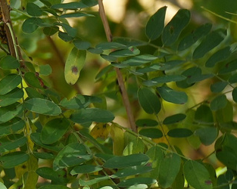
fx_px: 6996
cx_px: -639
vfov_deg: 1.5
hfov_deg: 1.9
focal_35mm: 998
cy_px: -2
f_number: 4
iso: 160
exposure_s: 1/200
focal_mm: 130
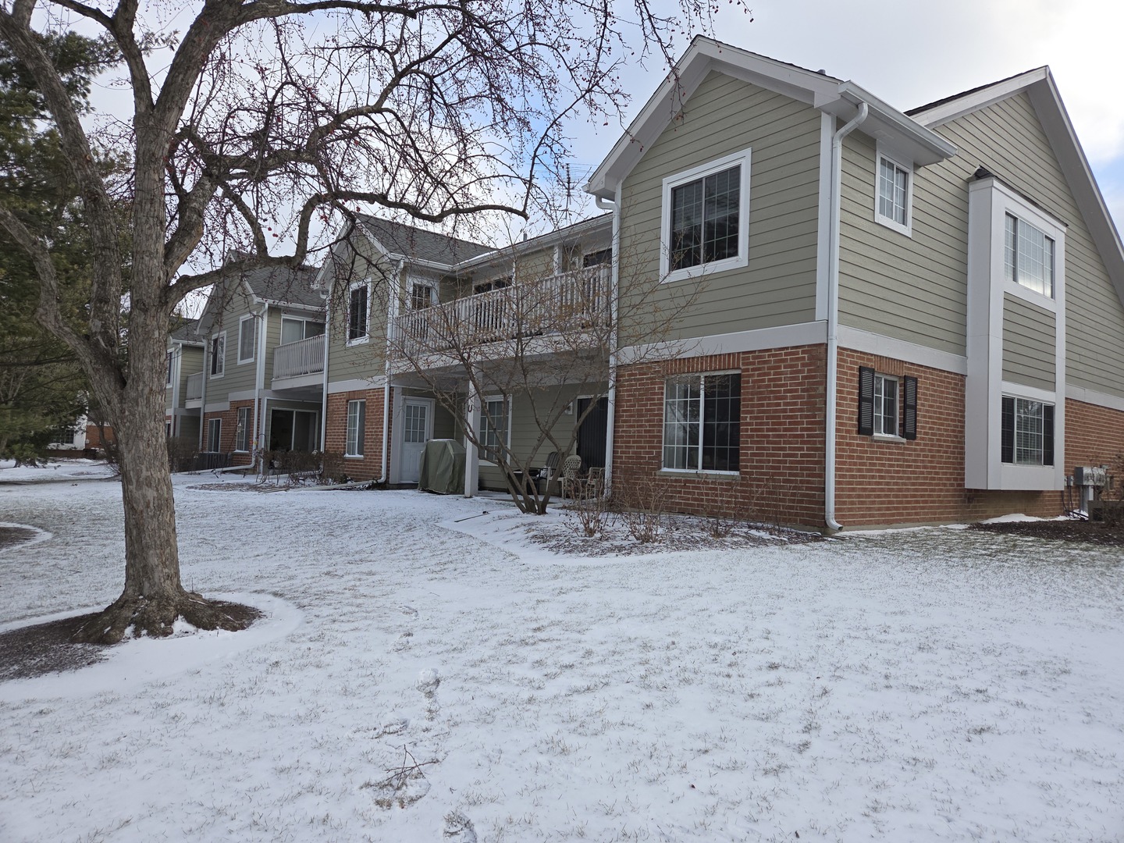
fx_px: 747
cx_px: 562
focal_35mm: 23
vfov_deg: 58.9
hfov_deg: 73.9
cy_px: 422
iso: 25
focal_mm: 5.4
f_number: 1.8
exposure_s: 1/654
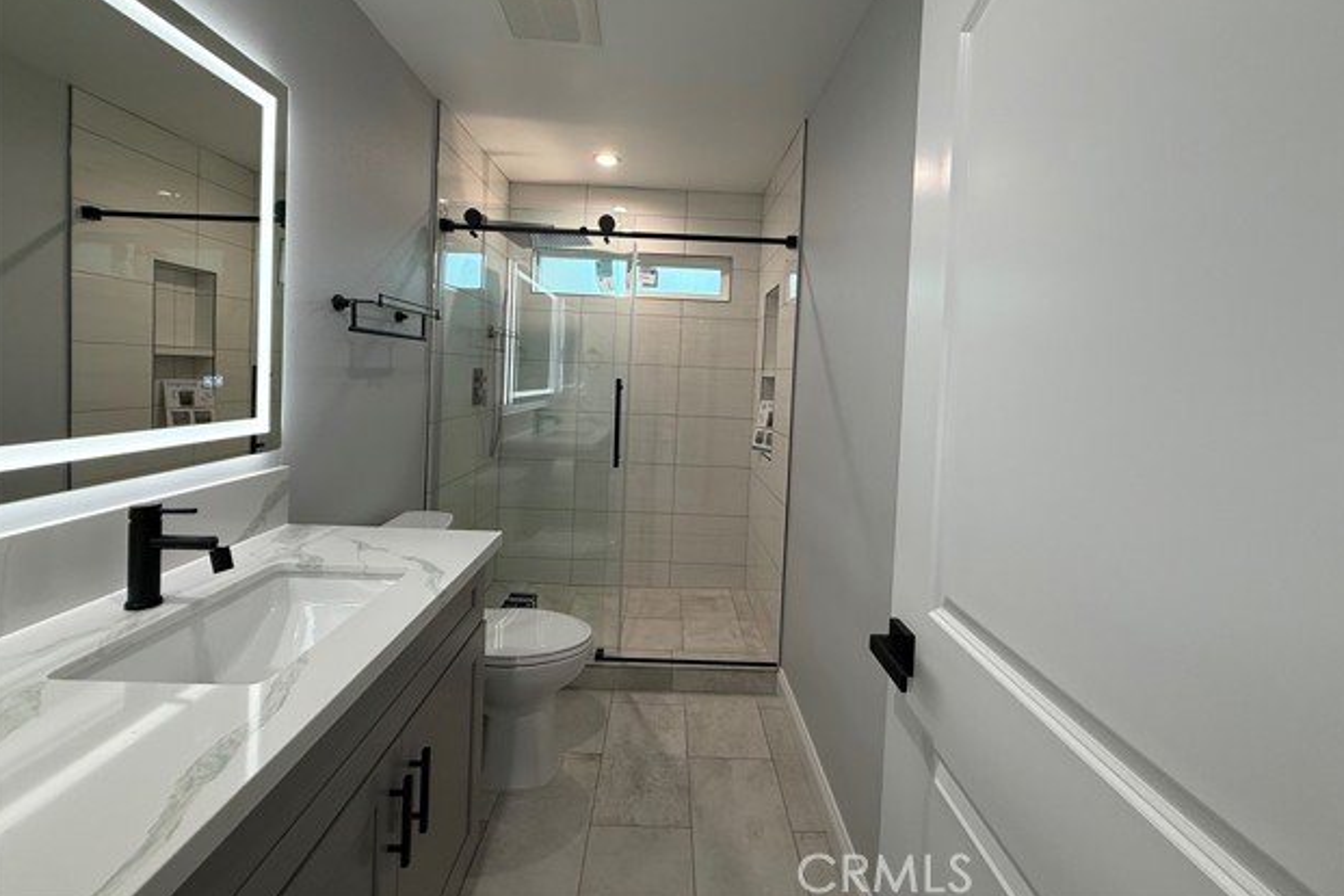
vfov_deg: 76.9
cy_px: 385
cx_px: 680
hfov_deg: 100.4
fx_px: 560
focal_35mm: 15
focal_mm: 2.22
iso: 160
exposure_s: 1/120
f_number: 2.2
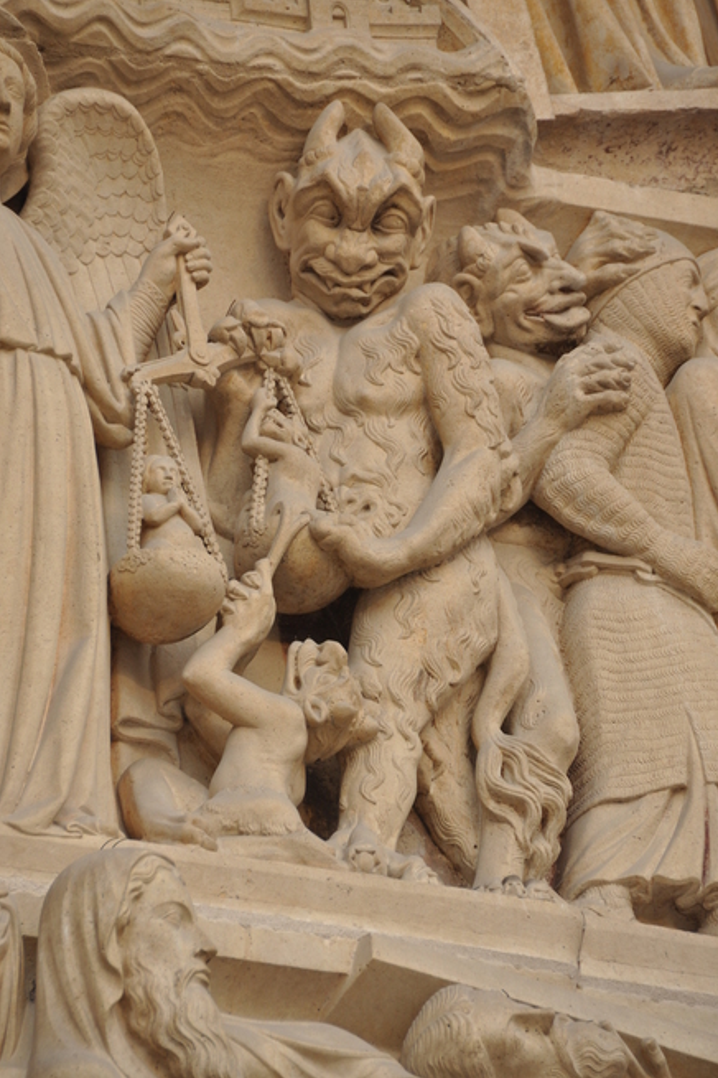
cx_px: 360
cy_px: 536
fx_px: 9064
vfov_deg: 6.8
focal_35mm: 303
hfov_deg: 4.5
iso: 200
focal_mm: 200
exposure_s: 1/40
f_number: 5.6
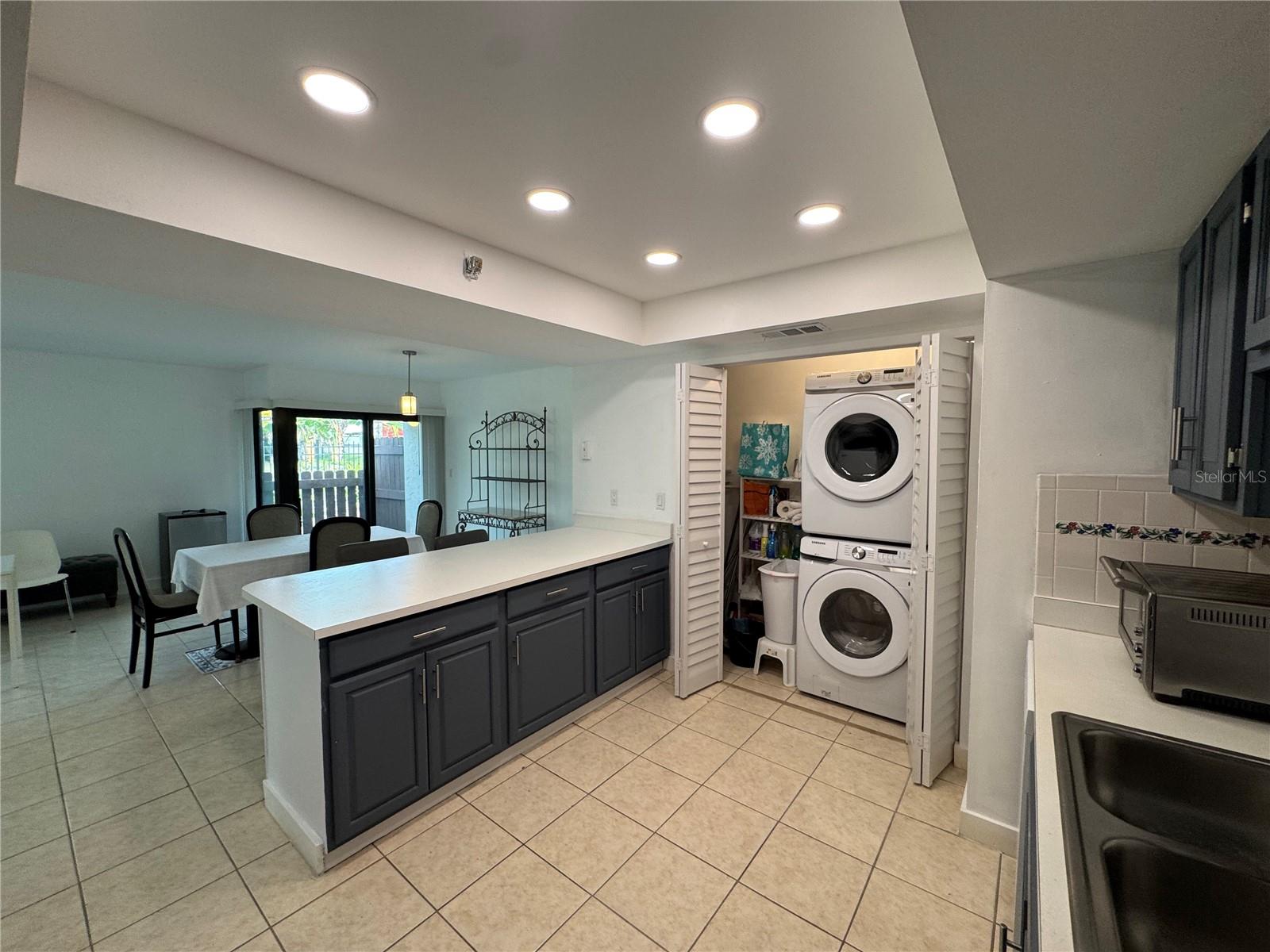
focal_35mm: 14
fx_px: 514
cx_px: 635
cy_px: 476
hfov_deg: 102.1
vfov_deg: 85.7
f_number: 2.2
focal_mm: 2.22
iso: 125
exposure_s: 1/120
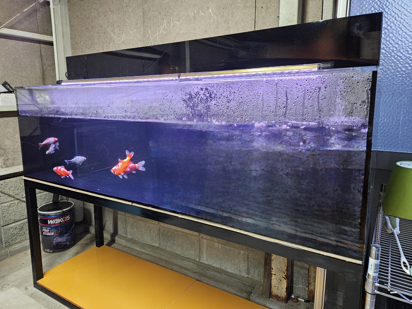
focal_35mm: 23
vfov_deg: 58.9
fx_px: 274
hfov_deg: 73.9
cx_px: 206
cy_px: 154
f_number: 1.8
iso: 640
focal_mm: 5.4
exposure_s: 1/100
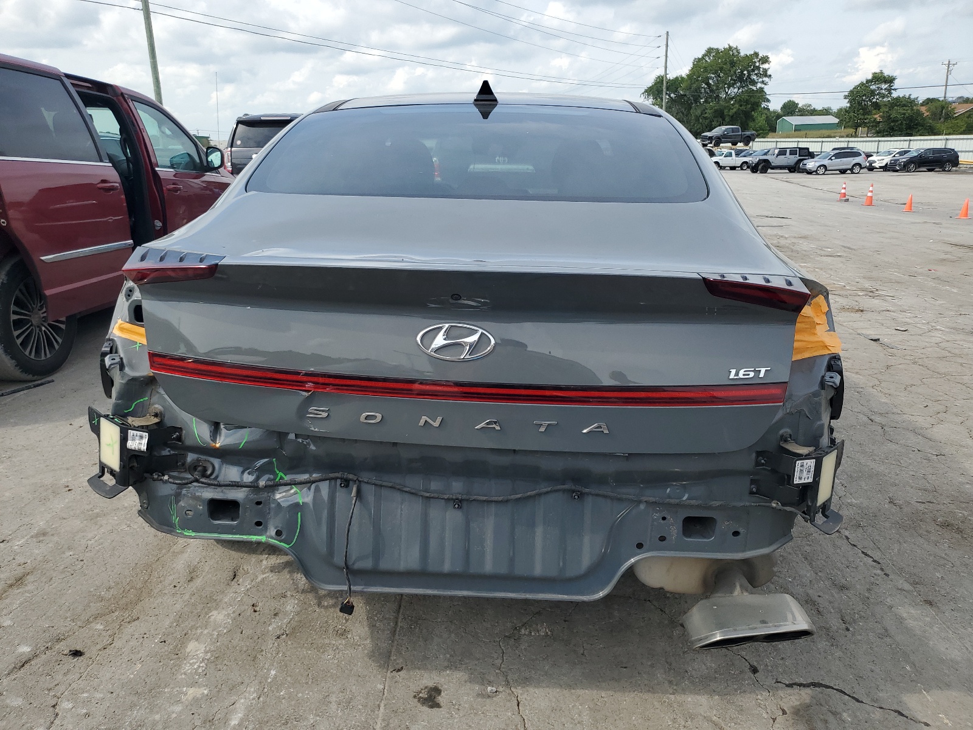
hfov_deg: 67.3
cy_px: 365
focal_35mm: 26
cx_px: 486
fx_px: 731
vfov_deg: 53.1
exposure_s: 1/2000
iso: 50
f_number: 1.5
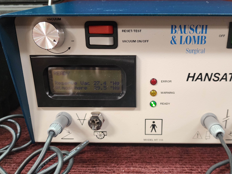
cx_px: 138
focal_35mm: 29
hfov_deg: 61.2
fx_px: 194
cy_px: 98
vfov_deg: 48.1
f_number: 1.8
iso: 400
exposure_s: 1/120
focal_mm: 6.4
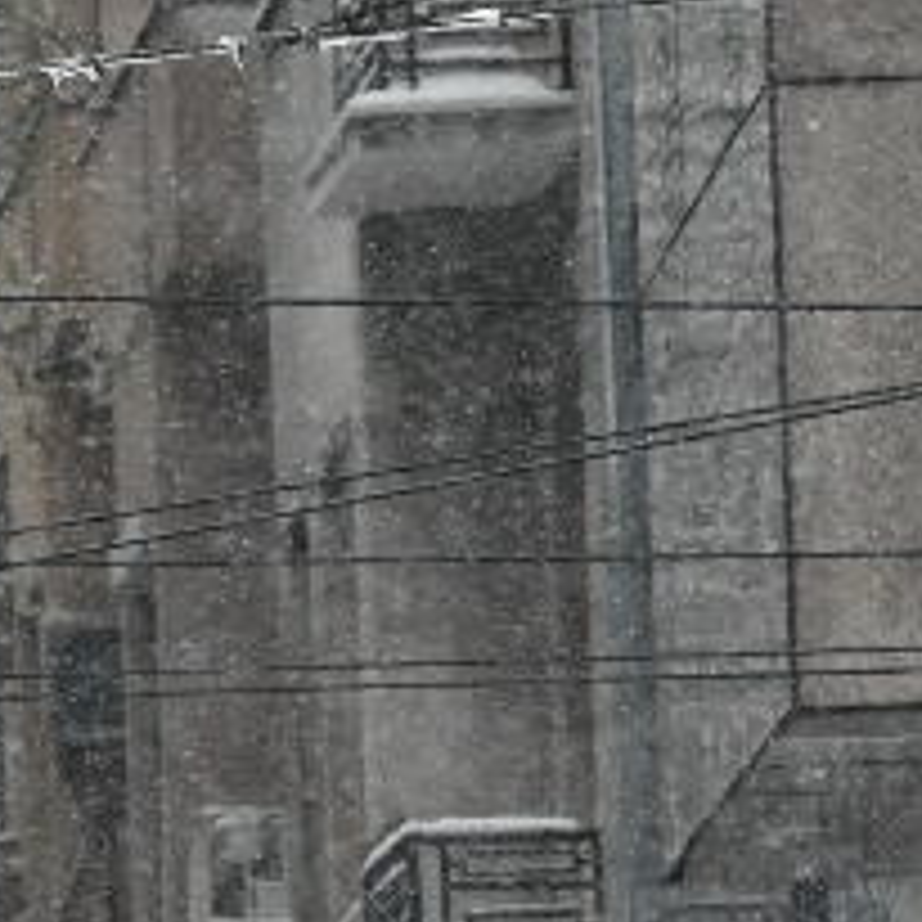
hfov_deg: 1.3
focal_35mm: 1341
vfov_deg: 1.3
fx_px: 40410
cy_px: 1664
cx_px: -1390
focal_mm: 200
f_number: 5.6
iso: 3200
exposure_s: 1/640
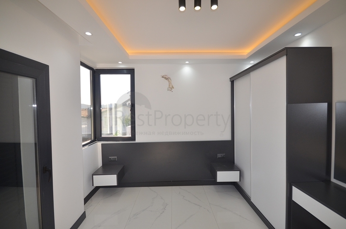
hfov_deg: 100.5
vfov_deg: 77.1
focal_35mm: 15
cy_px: 114
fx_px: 144
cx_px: 173
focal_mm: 10
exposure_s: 1/200
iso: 400
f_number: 7.1
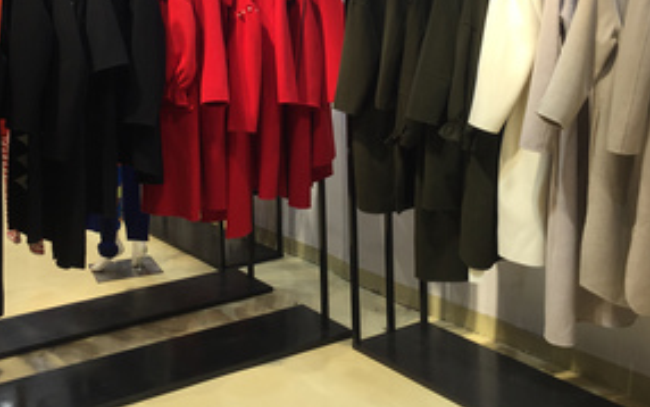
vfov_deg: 29.3
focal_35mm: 43
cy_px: 91
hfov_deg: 46.2
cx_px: 298
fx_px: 762
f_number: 2.2
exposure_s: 1/50
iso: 32
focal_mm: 4.15
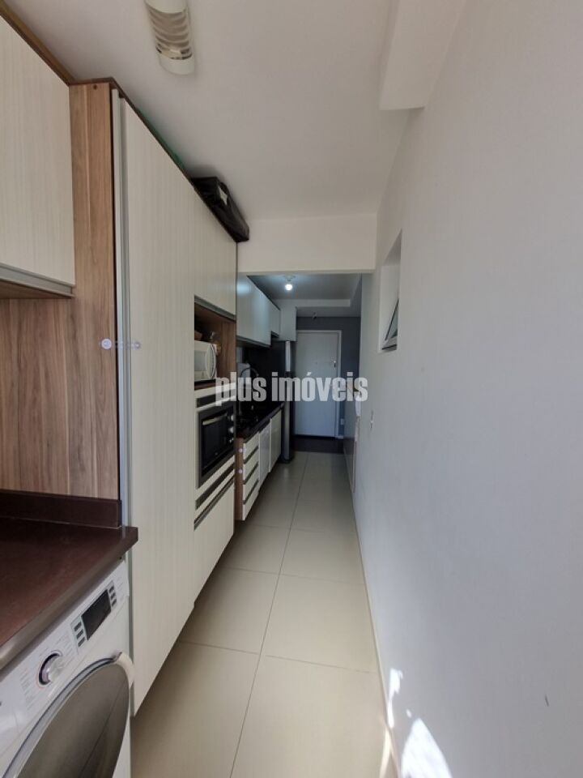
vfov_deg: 106.2
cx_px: 292
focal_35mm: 13
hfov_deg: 89.9
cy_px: 389
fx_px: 292
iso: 50
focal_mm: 1.74
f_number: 2.2
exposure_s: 1/161
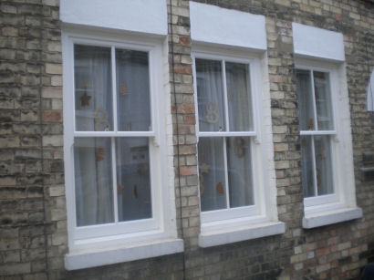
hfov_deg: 52.7
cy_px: 140
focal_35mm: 35
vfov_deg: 40.7
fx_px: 378
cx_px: 187
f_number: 3.1
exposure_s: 1/500
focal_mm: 6.3
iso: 189
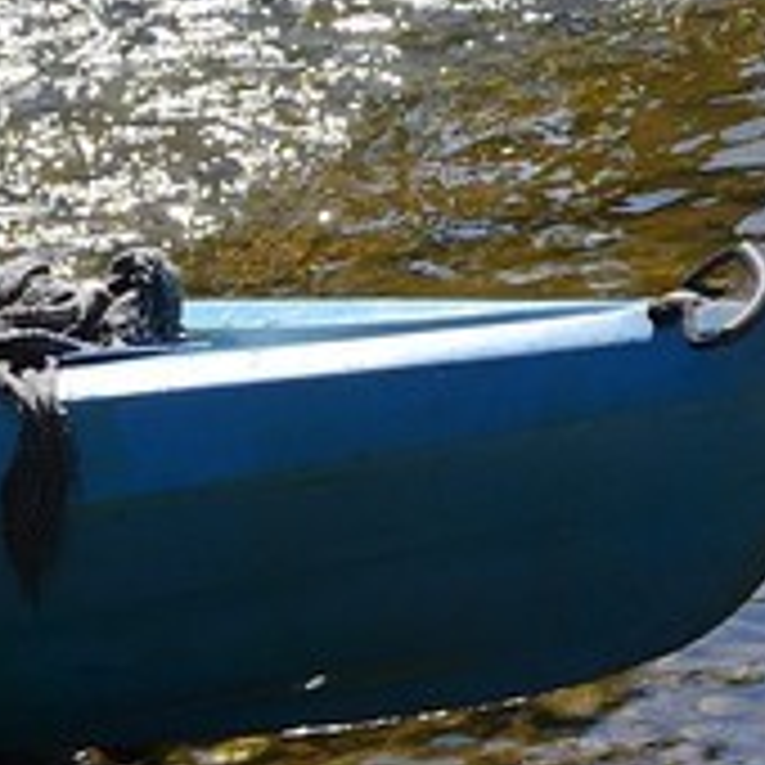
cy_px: -414
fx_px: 4801
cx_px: 2394
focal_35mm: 192
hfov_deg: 7.8
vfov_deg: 8.9
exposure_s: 1/400
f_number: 9
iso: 200
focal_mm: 24
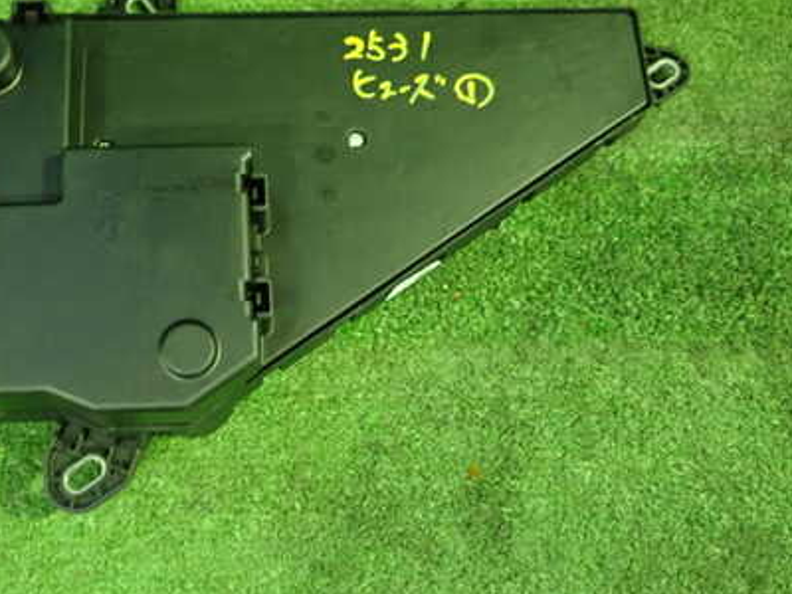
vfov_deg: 32.0
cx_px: 287
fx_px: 1030
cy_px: 208
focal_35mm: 45
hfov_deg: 41.7
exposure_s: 1/30
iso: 1000
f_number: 2.3
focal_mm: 5.5
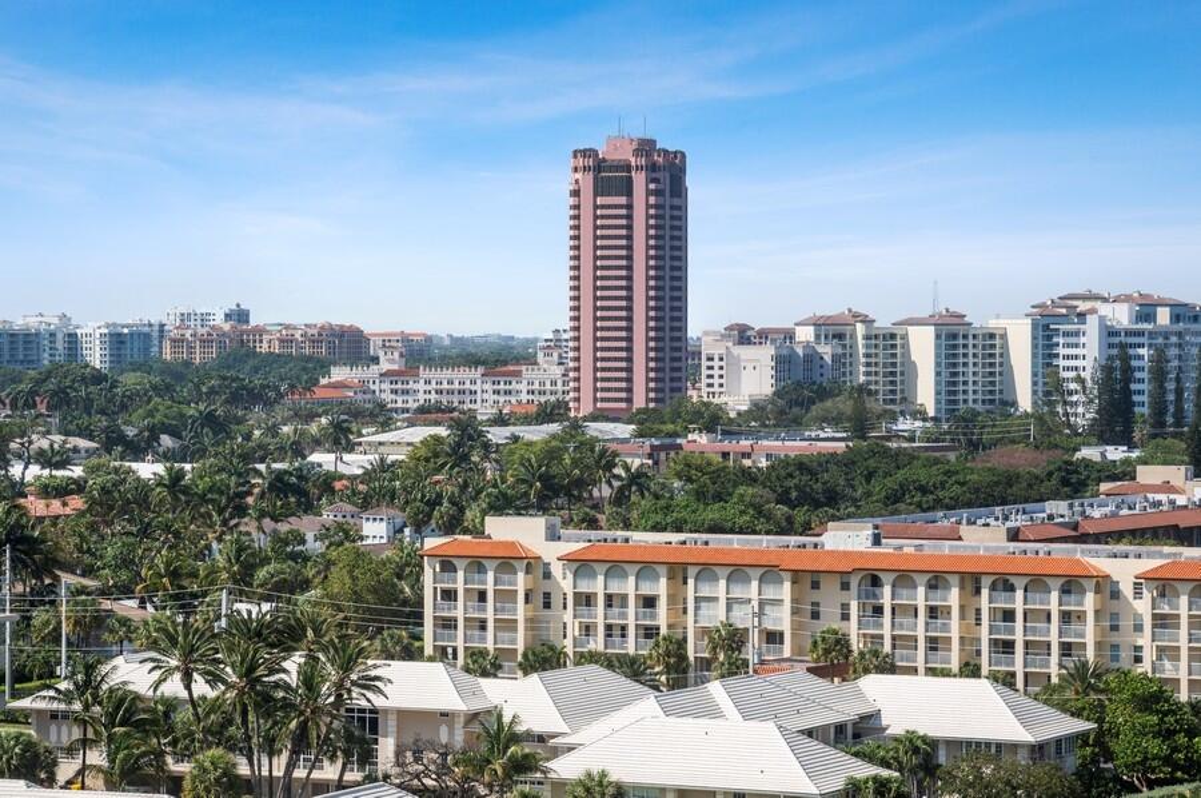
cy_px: 399
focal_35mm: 120
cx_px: 600
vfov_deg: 11.4
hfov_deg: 17.1
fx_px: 3999
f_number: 11
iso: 100
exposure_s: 1/200
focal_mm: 120
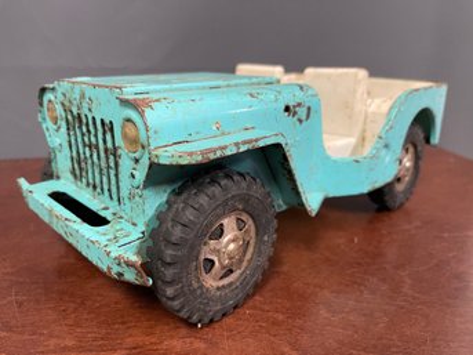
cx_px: 236
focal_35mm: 26
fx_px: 355
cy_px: 178
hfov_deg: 67.3
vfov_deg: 53.0
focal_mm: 4.2
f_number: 1.6
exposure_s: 1/60
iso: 320
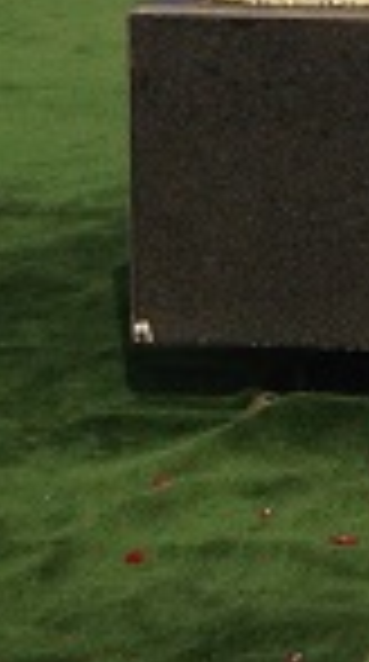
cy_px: -230
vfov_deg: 13.2
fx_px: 2748
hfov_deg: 6.6
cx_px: 1292
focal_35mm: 157
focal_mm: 4.12
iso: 50
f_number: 2.4
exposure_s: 1/2463
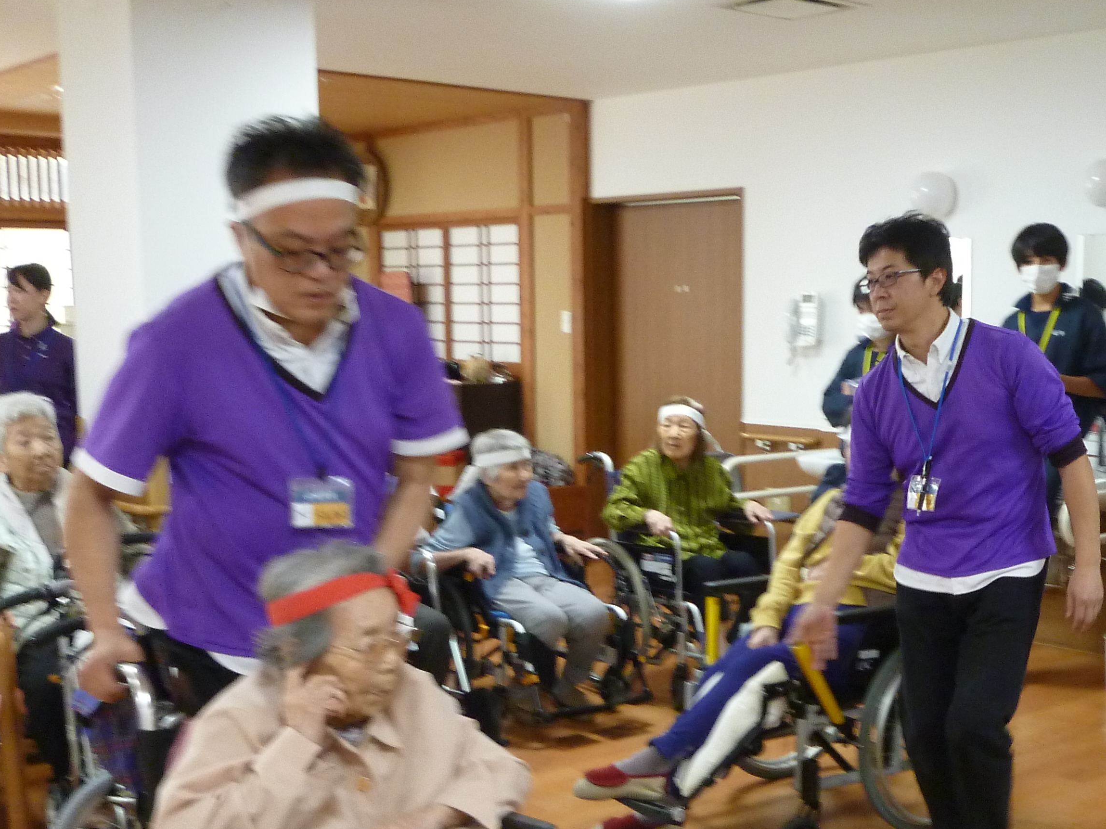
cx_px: 790
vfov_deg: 30.6
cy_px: 575
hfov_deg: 39.6
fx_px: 1502
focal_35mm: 47
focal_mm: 4.5
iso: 200
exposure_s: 1/30
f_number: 2.8
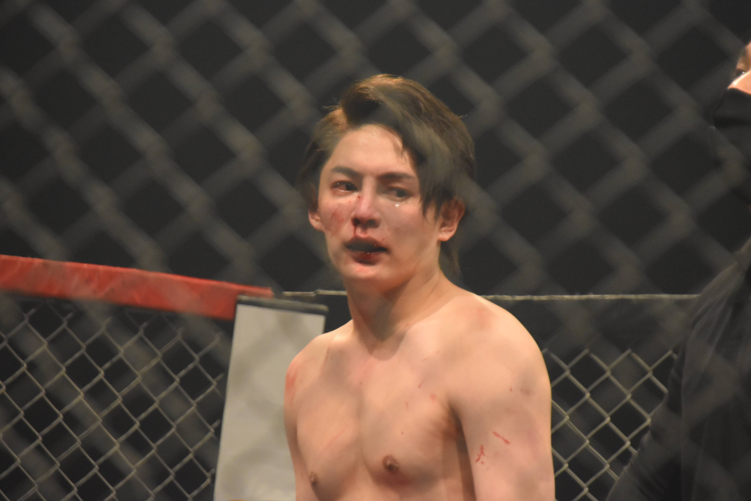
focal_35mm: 450
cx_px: 376
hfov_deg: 4.6
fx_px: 9387
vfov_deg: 3.1
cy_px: 250
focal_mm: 300
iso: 3200
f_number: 5.6
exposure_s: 1/200
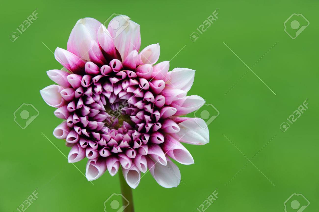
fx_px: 1771
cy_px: 106
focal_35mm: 200
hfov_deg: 10.3
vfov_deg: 6.9
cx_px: 160
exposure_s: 1/320
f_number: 9
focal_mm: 200
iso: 400
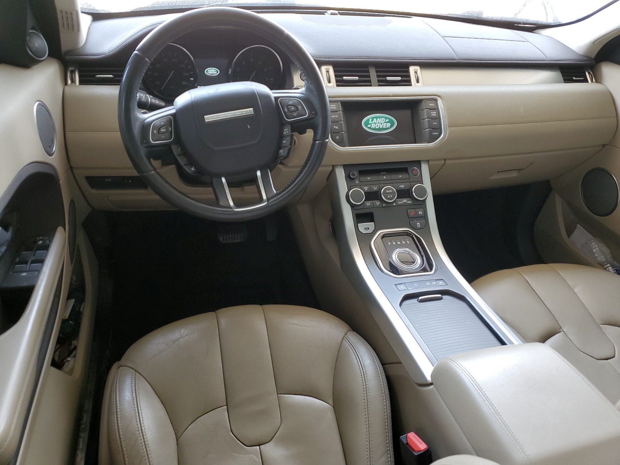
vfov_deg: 53.1
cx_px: 310
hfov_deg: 67.3
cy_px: 232
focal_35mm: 26
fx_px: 466
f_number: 1.5
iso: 83
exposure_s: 1/120
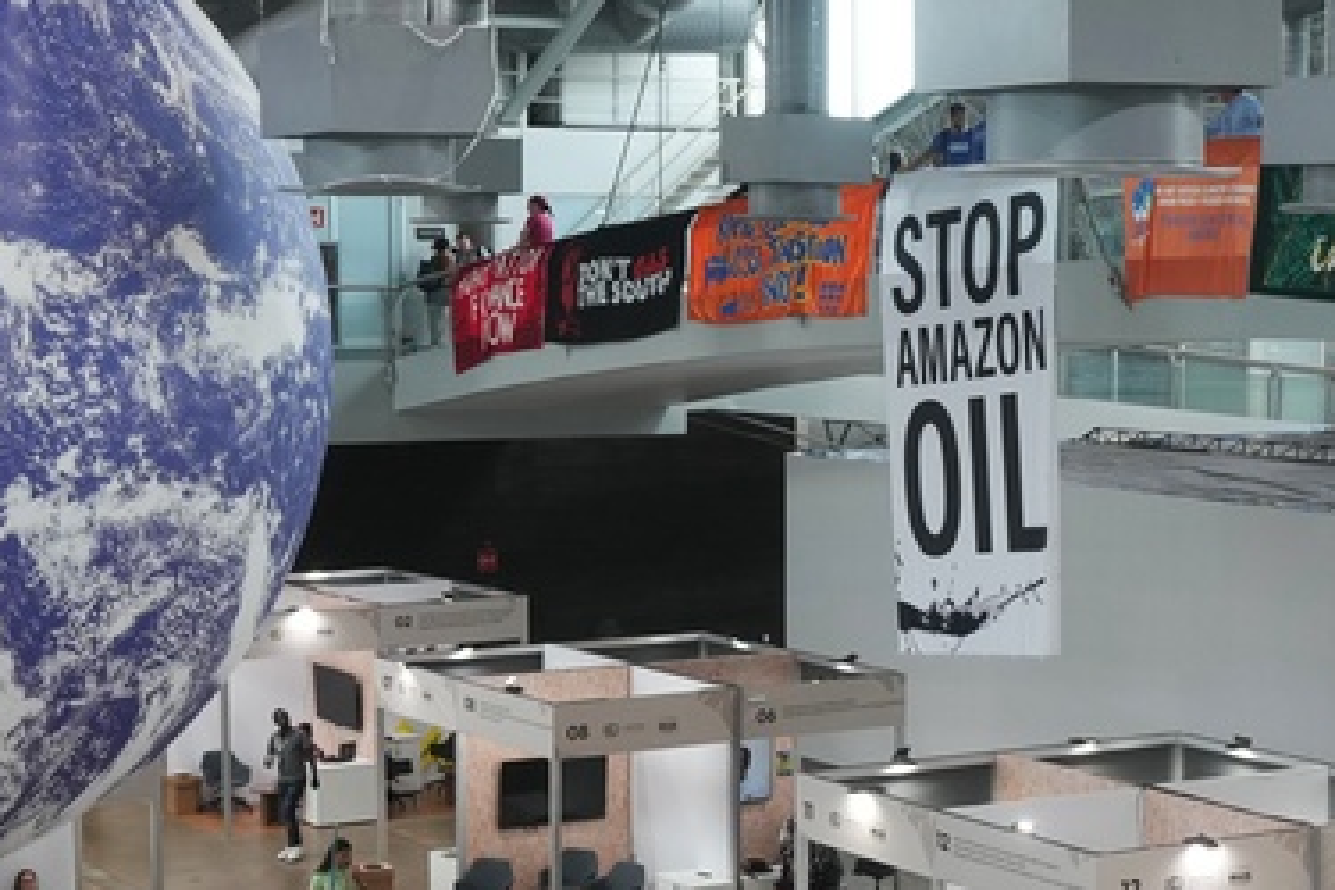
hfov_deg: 24.7
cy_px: 625
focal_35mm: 82
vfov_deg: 16.6
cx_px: 805
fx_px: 3041
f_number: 4.5
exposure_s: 1/160
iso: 800
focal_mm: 30
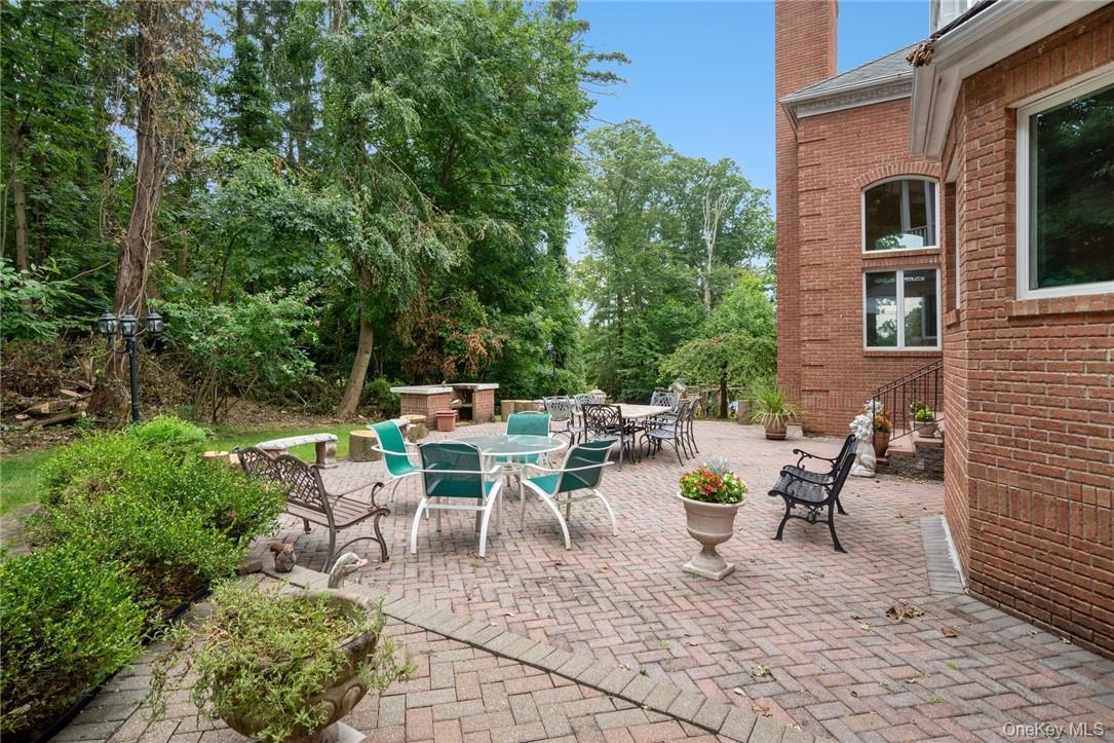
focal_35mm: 18
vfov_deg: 67.4
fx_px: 557
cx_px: 557
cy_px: 372
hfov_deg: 90.0
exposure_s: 1/20
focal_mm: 18
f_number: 11
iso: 200
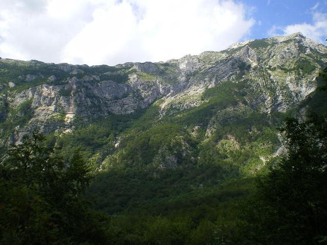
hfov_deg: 49.0
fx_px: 359
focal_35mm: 38
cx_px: 164
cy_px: 122
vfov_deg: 37.7
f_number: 4.6
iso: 64
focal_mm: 6.3
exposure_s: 1/200
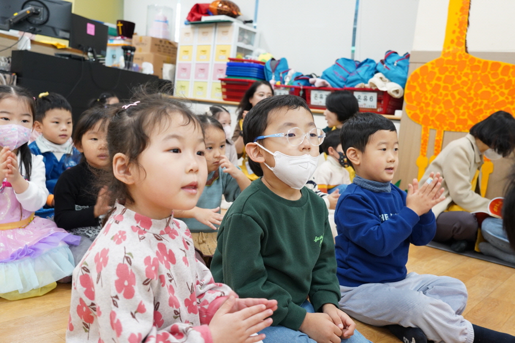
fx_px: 486
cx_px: 258
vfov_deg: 38.9
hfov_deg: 55.8
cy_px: 172
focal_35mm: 34
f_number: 5.6
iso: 2500
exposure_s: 1/60
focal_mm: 34
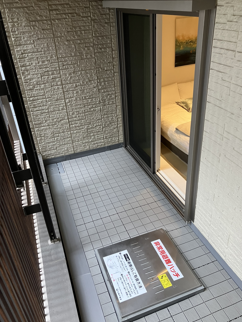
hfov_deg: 48.2
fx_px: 270
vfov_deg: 61.7
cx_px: 123
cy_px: 164
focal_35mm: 29
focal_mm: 3.99
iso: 160
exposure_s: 1/60
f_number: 1.8
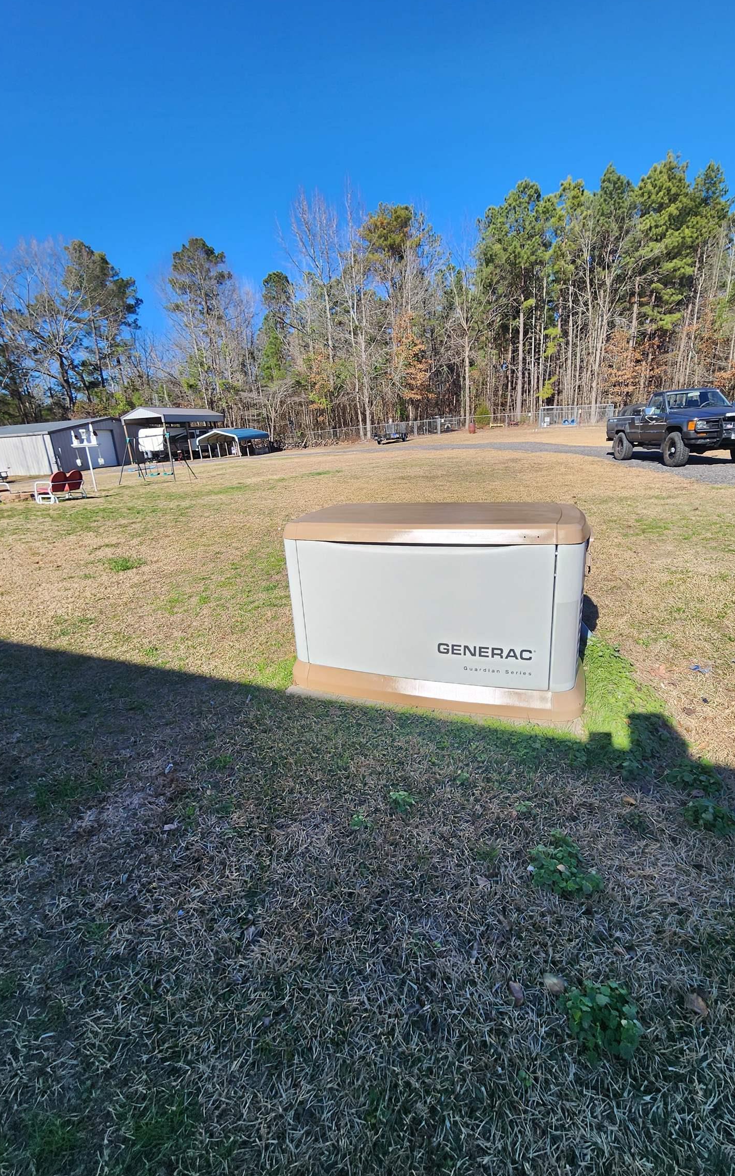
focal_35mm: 14
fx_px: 449
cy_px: 583
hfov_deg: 78.6
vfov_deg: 105.3
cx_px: 369
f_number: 2.2
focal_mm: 2.2
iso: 50
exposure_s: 1/1672
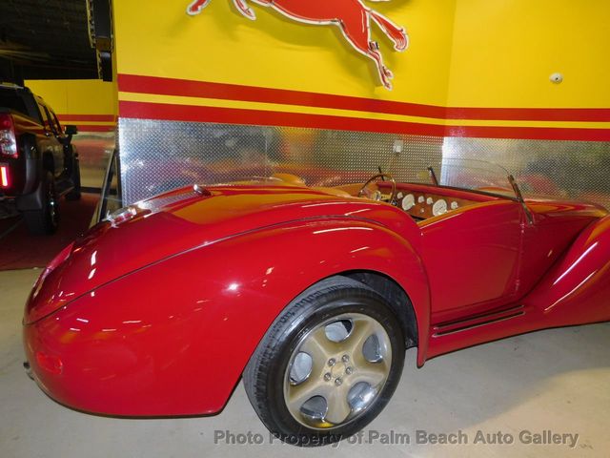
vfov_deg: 58.9
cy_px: 229
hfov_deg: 73.9
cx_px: 305
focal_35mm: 23
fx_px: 405
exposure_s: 1/30
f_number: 3
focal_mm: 4
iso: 200
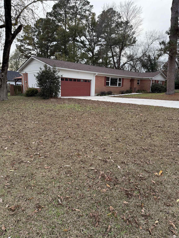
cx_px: 90
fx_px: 165
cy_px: 119
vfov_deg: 71.6
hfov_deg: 56.8
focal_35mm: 24
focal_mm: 6.76
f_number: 1.78
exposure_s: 1/330
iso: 100
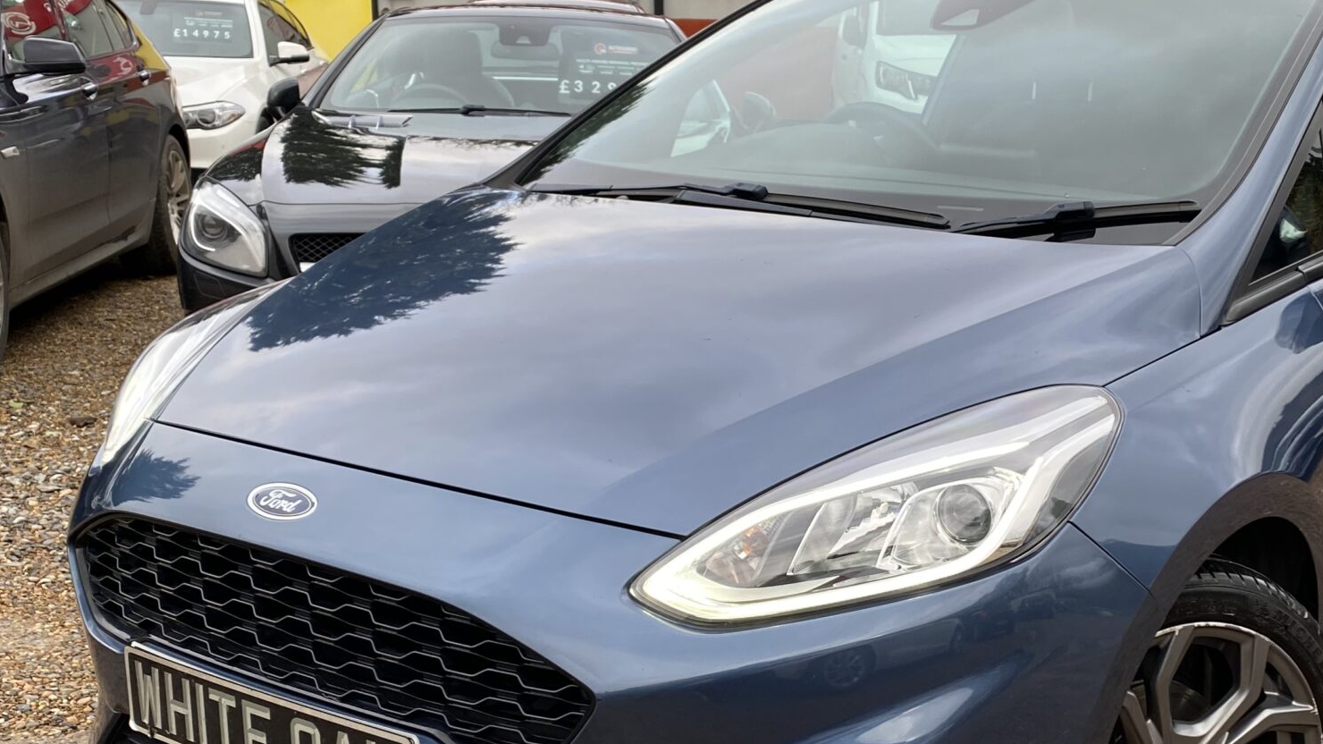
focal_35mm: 49
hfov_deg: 41.5
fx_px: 1719
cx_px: 885
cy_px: 513
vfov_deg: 24.3
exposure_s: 1/193
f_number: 1.8
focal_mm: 4.25
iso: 32
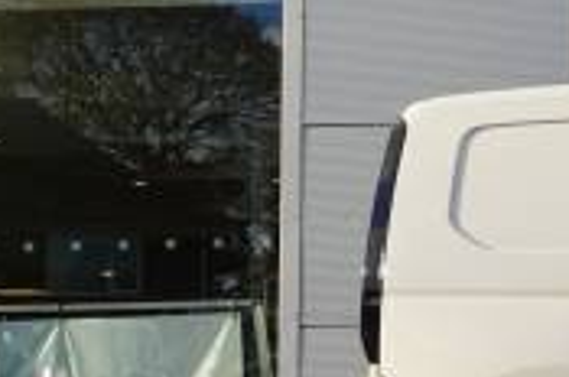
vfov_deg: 11.2
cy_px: 296
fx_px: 1909
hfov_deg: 15.3
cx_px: 917
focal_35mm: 121
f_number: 6.7
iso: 100
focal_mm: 22
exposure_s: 1/125
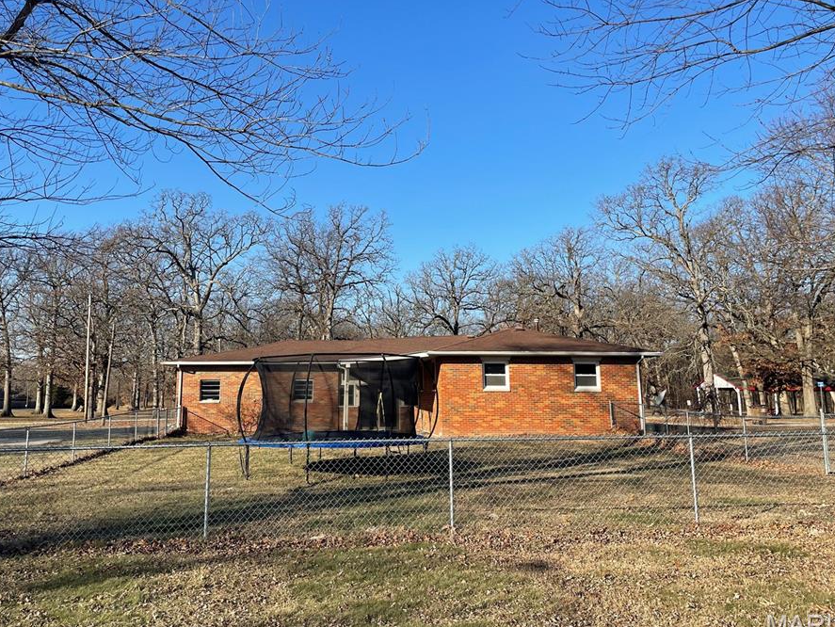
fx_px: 724
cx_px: 378
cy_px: 283
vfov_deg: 46.8
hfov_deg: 59.8
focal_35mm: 30
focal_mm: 4.2
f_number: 1.6
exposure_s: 1/2506
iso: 32
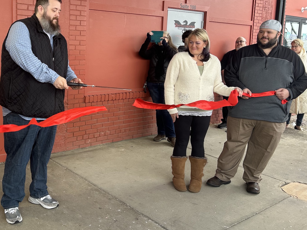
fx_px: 346
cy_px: 89
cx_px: 90
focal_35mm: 39
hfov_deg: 46.7
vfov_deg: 36.6
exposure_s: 1/205
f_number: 1.5
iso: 40
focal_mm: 5.7
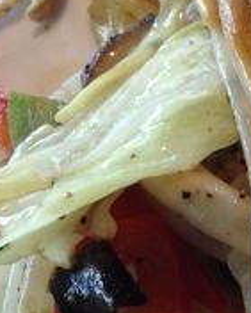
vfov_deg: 14.1
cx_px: 582
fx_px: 1262
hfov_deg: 10.1
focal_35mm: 136
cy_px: 61
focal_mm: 4.28
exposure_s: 1/24
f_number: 2.4
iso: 50
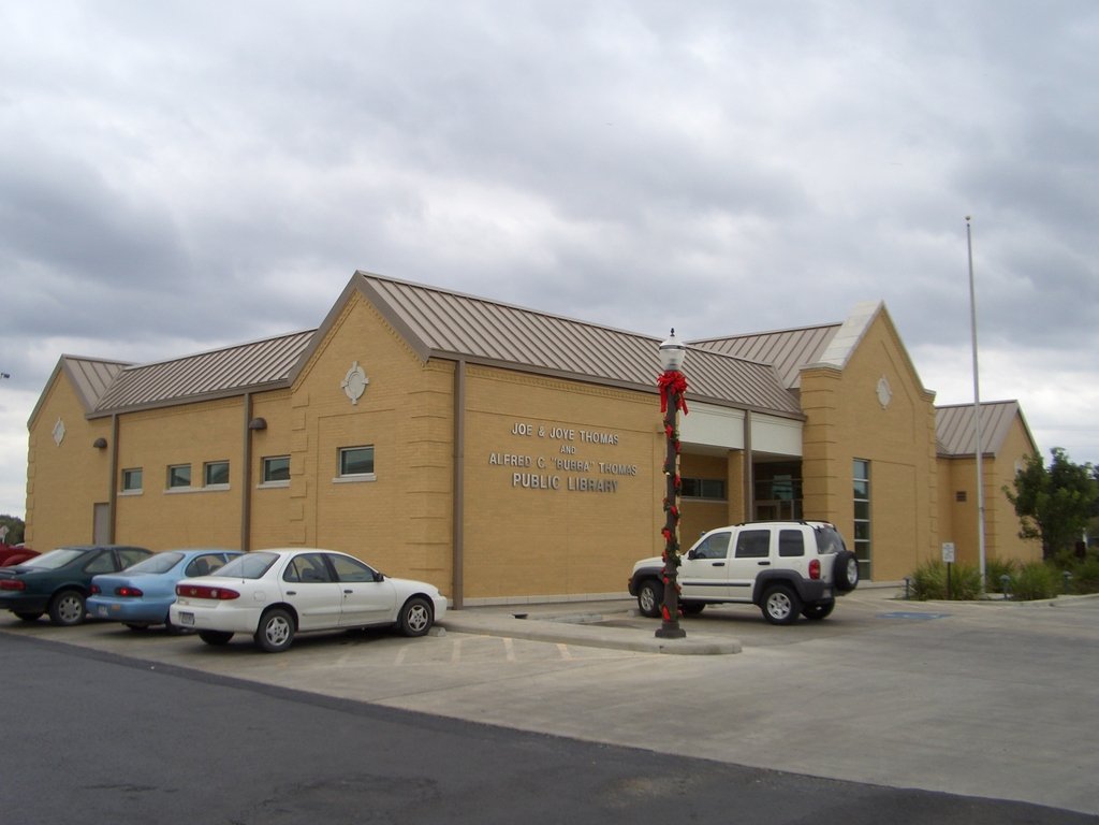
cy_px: 412
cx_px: 550
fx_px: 1111
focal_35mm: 35
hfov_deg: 52.6
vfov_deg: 40.7
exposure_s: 1/200
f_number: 4.3
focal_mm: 5.8
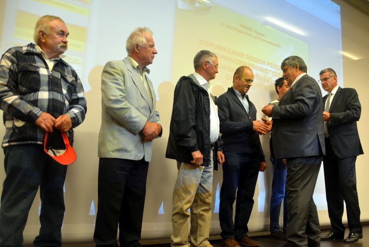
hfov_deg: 67.4
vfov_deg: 48.0
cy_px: 124
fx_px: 277
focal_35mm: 27
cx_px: 184
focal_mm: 18
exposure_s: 1/125
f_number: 3.5
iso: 1600
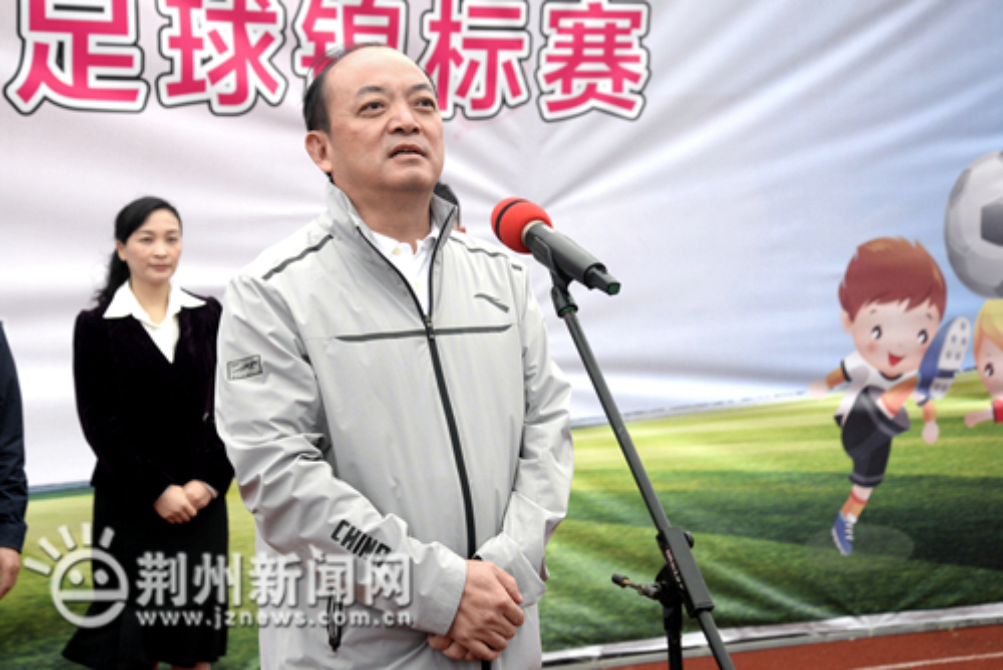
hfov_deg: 30.9
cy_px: 335
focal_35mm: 65
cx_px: 502
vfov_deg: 20.9
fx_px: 1812
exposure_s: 1/100
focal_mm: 65
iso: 800
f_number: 5.6
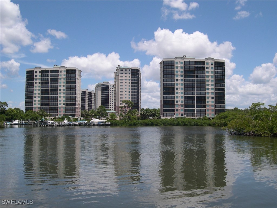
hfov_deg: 49.0
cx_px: 138
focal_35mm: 38
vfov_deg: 37.7
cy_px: 104
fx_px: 304
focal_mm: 8
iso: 100
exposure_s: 1/267
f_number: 7.6
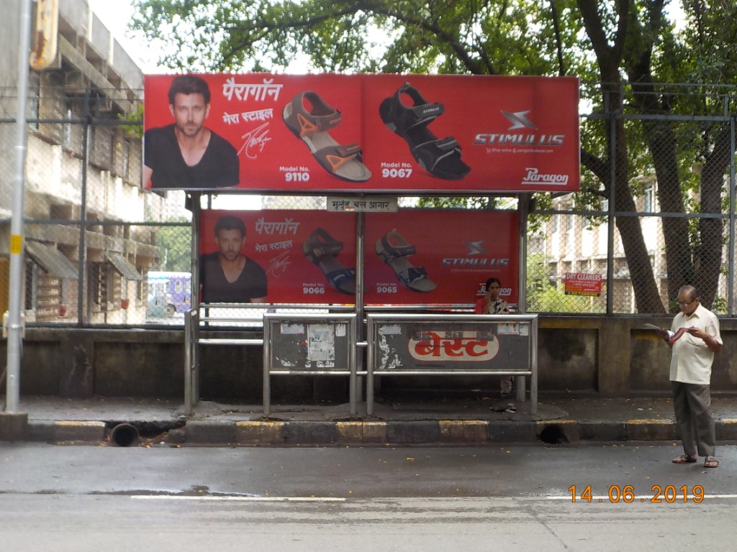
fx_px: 1001
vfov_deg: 30.9
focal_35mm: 47
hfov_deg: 40.4
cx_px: 368
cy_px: 276
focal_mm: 6.4
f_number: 4.2
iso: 125
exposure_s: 1/80
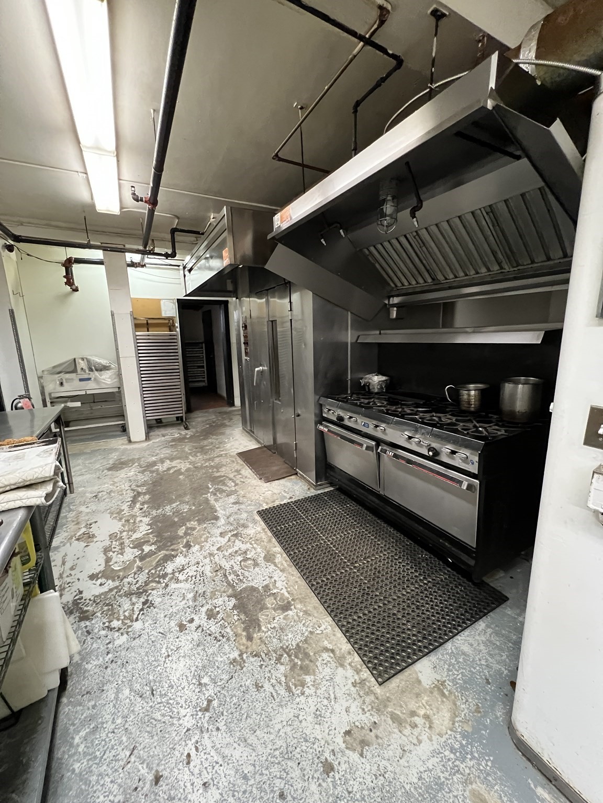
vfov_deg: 106.2
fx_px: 302
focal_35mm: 13
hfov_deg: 89.9
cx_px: 302
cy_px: 402
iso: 800
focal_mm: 1.57
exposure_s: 1/60
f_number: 1.8
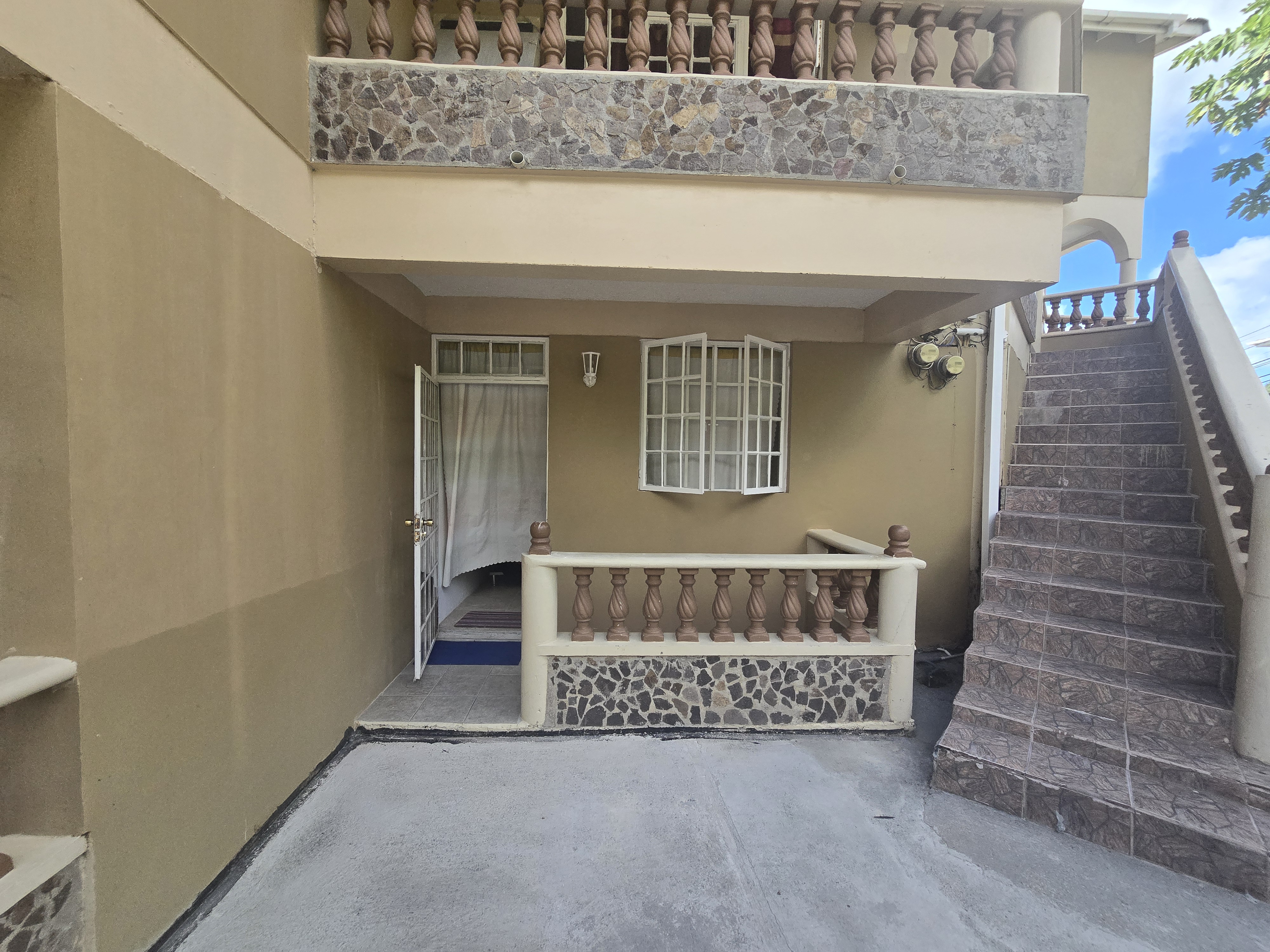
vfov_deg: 89.9
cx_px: 635
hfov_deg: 106.2
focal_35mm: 13
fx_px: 477
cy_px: 476
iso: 160
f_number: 2.2
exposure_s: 1/2000
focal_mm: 2.2
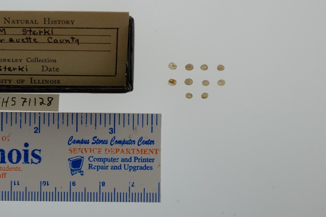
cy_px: 87
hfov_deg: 22.7
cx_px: 92
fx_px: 806
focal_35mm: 89
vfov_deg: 15.4
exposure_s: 1/160
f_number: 10
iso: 100
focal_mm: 60
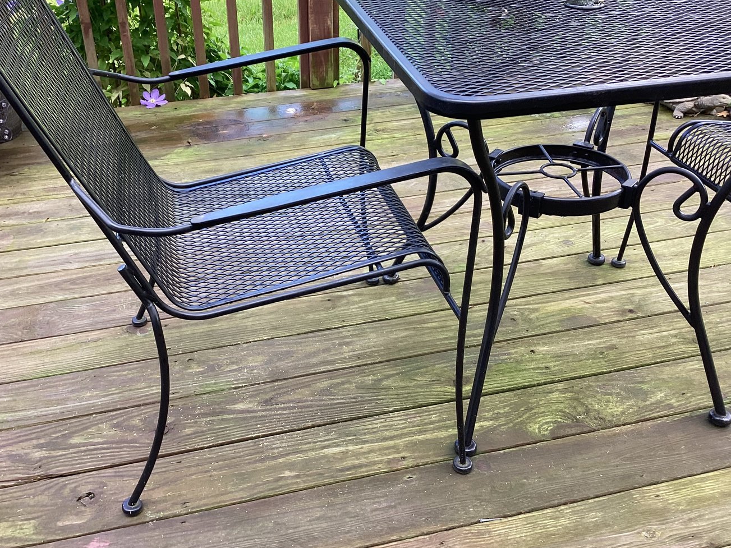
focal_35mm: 36
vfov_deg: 39.6
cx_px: 321
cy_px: 243
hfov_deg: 51.2
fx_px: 760
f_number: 2.4
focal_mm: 3.3
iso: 64
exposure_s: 1/100
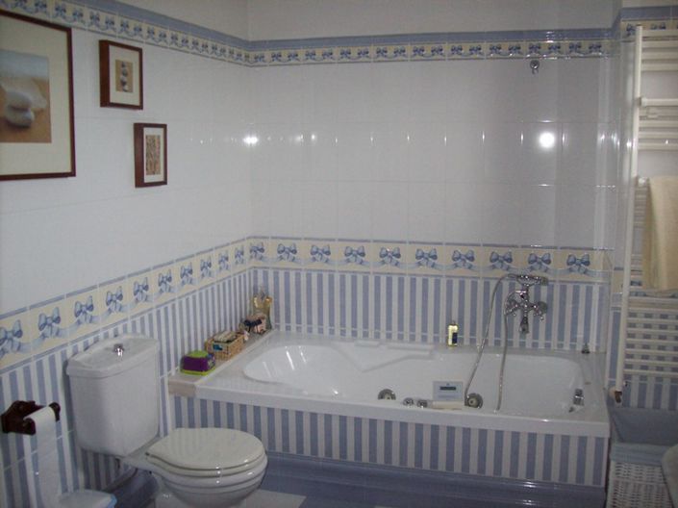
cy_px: 254
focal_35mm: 36
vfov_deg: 39.6
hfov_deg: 51.4
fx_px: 705
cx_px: 339
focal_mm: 6
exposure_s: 1/64
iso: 200
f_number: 2.7
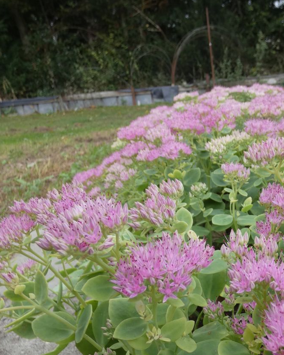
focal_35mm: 32
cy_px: 233
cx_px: 210
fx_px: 336
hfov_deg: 44.4
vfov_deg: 54.7
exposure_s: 1/200
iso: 80
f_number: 2.8
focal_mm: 3.6
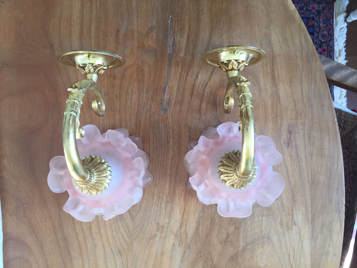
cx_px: 178
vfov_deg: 48.2
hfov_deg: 61.7
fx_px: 299
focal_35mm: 29
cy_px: 134
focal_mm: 4.15
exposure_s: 1/50
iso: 40
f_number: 2.2
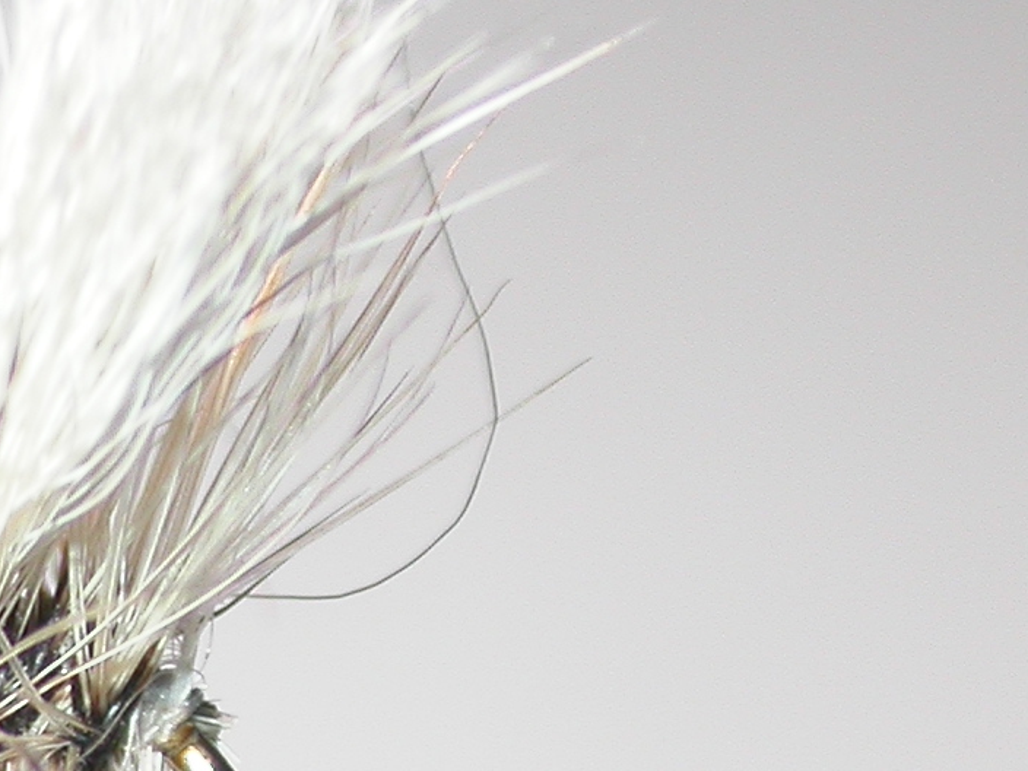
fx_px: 12740
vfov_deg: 3.5
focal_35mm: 429
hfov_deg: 4.6
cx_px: -476
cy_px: 695
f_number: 4.6
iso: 100
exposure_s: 1/117
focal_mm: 27.5
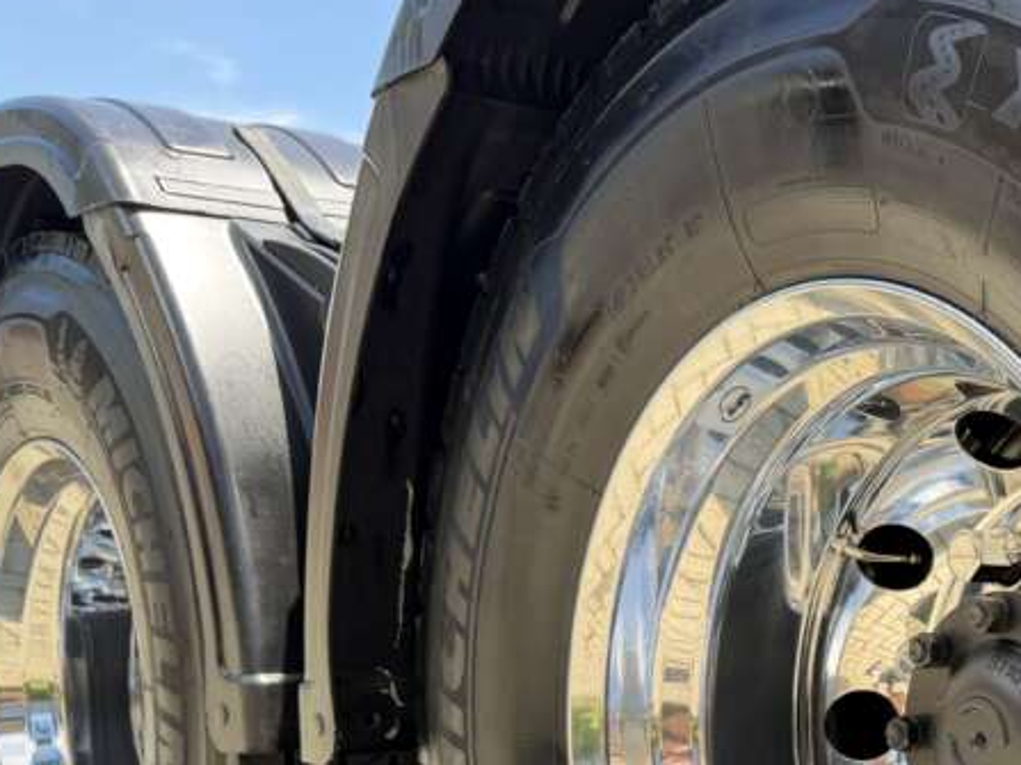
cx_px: 1128
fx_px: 1710
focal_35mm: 58
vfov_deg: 24.2
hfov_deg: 29.8
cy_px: 742
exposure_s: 1/765
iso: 100
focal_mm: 6.76
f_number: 1.78
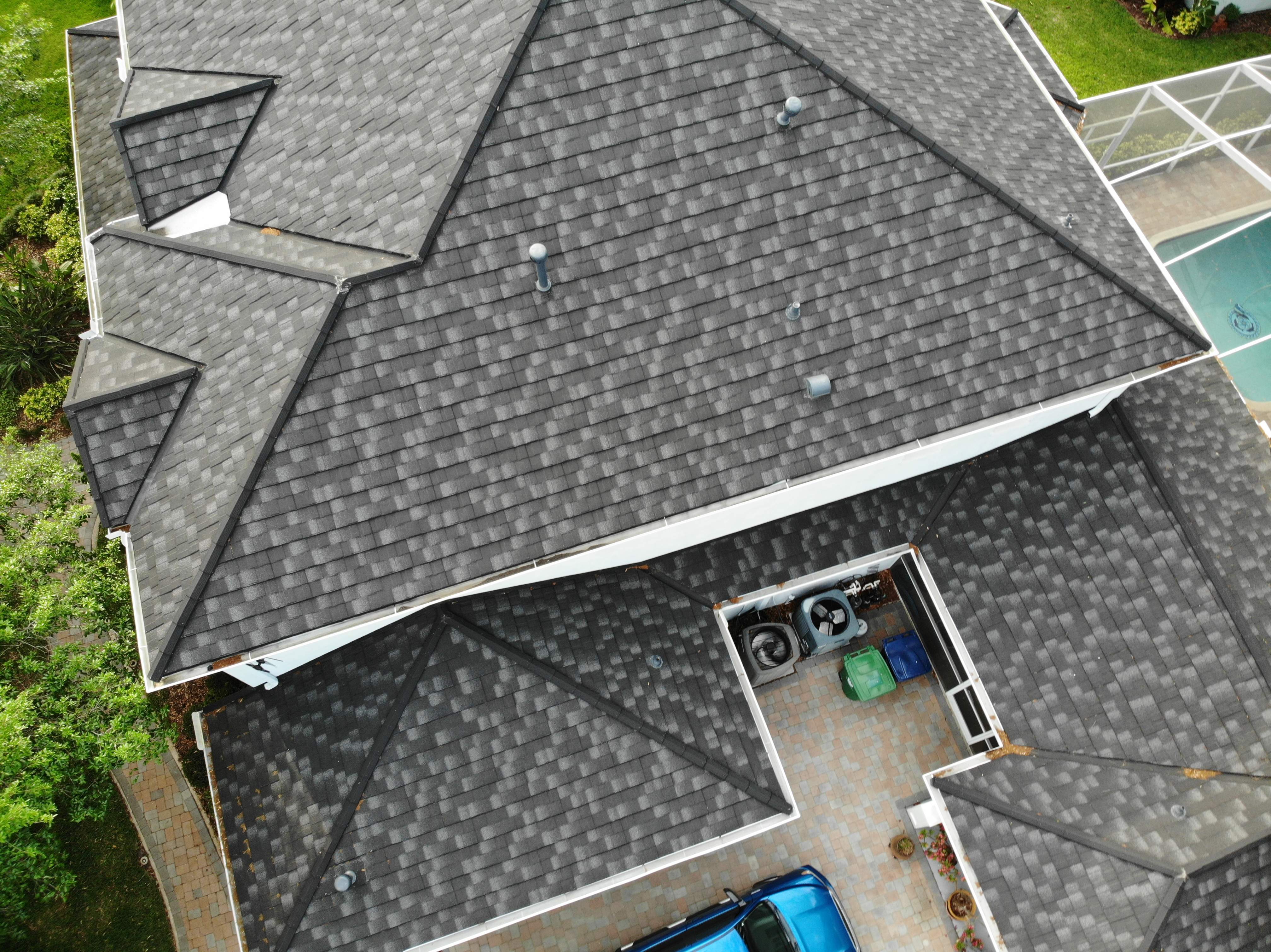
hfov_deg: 71.6
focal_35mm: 24
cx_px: 636
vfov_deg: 56.8
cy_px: 476
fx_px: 881
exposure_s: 1/94.5
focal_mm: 4.5
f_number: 2.8
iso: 100
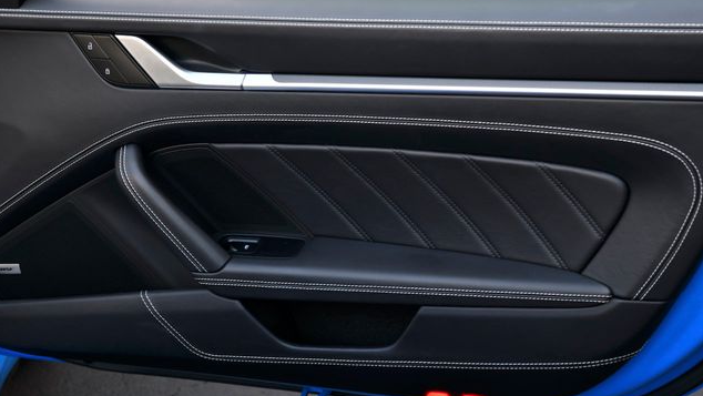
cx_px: 349
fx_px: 1380
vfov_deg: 16.3
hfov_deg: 28.6
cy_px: 167
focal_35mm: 74
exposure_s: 1/80
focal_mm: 70
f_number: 6.3
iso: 500
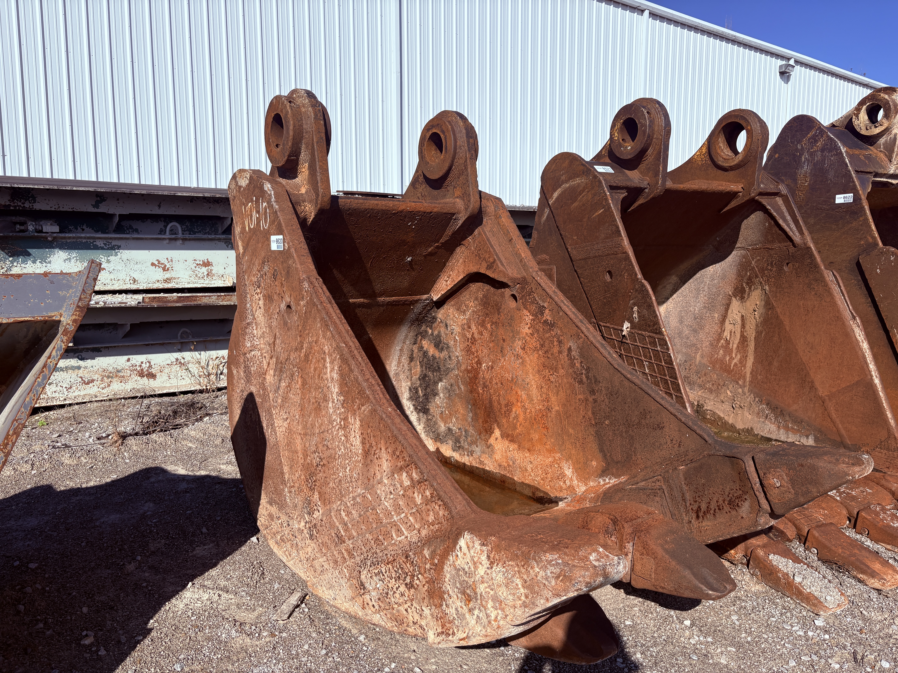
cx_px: 449
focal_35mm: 26
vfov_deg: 53.1
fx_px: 674
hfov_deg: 67.3
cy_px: 336
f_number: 1.6
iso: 50
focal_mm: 5.96
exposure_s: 1/4608
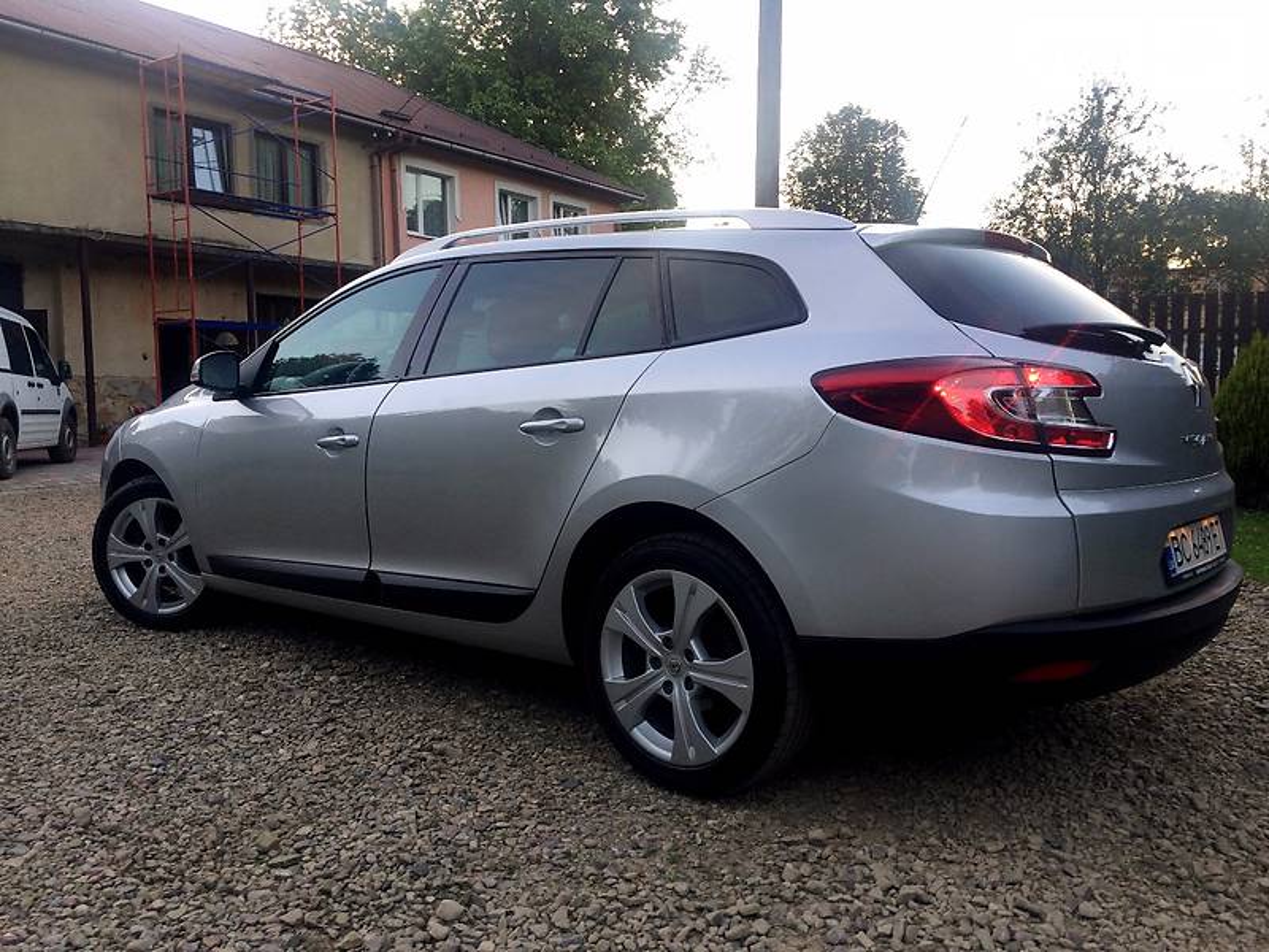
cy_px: 476
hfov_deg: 61.7
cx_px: 634
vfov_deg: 48.2
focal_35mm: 29
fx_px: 1063
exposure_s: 1/50
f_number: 2.2
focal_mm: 4.2
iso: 32
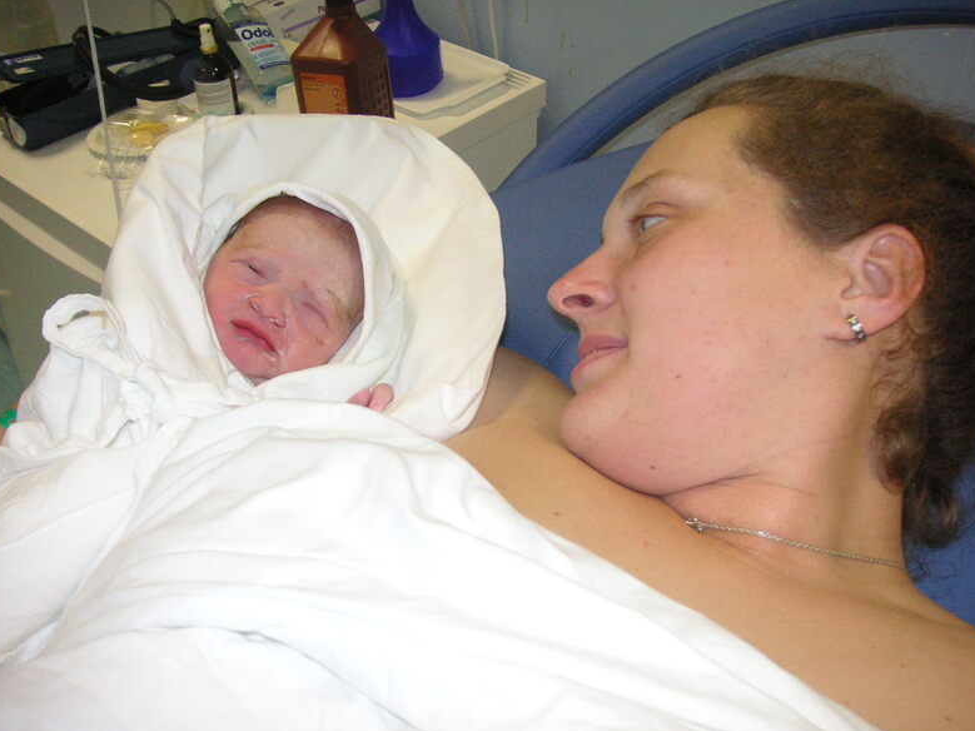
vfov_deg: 37.7
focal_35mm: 38
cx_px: 488
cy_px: 363
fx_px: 1070
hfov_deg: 49.0
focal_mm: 6.1
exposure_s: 1/125
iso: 160
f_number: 2.8
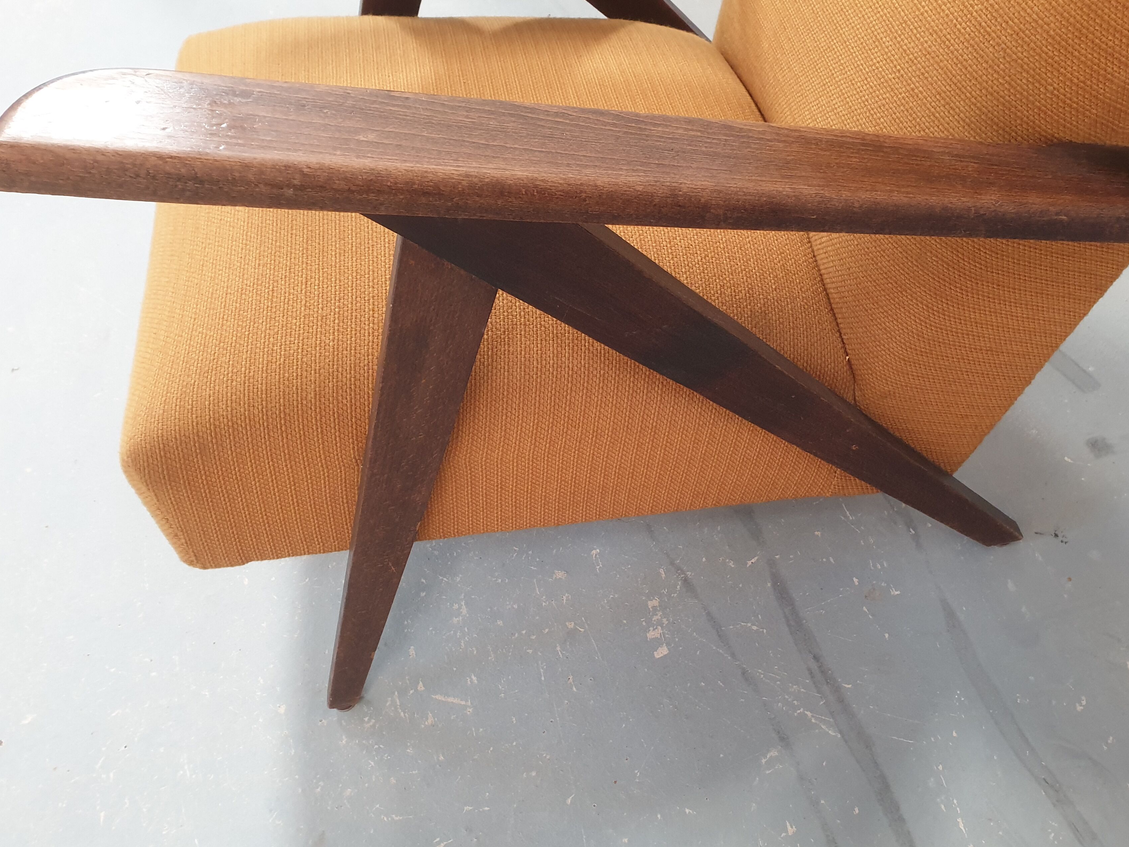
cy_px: 494
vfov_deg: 45.3
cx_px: 650
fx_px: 1011
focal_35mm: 31
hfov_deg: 58.1
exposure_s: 1/29
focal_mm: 4.3
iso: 250
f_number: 2.4
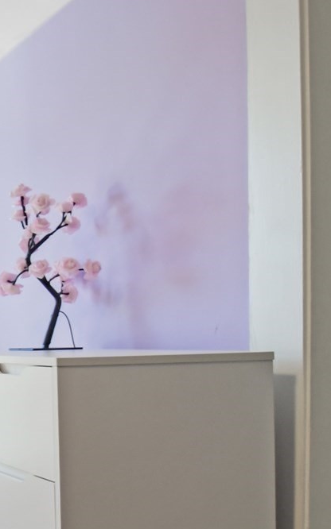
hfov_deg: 18.6
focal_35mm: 47
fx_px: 679
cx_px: -320
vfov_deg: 42.3
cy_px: 339
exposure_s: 1/15
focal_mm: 10
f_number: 10
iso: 125
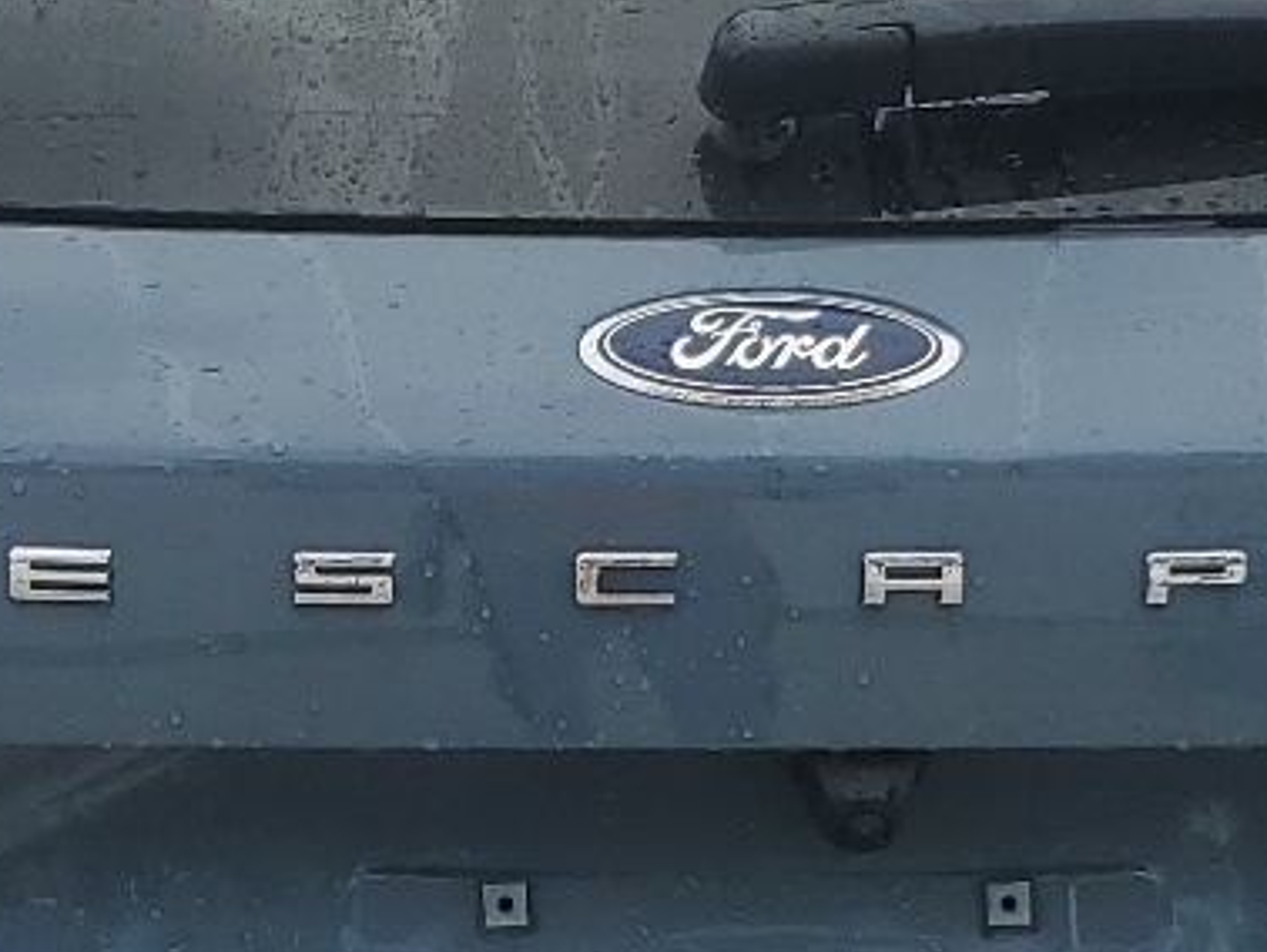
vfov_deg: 13.4
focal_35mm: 110
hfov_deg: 17.9
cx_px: 647
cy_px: 818
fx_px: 4029
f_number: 1.5
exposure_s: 1/1429
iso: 50
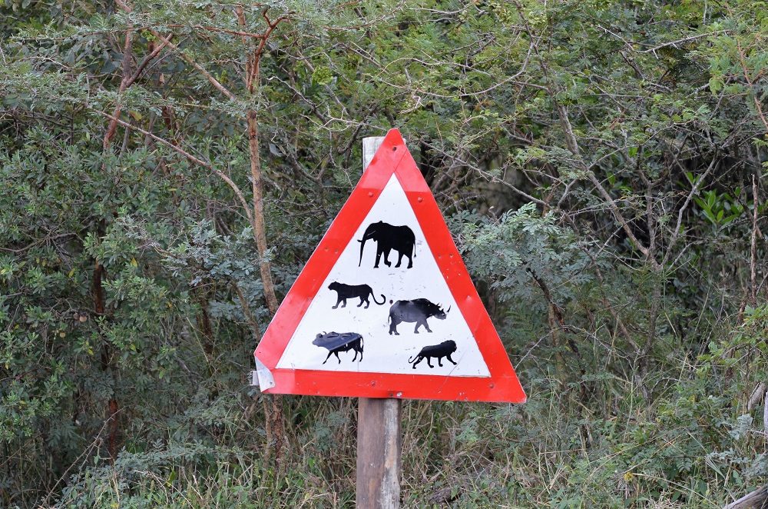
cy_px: 254
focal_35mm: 180
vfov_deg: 7.6
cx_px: 384
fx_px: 3831
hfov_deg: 11.4
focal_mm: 120
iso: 200
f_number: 4.5
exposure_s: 1/125
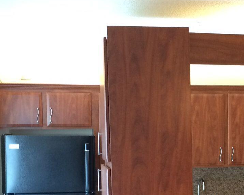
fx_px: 607
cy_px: 165
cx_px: 213
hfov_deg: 22.3
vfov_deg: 18.1
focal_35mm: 84
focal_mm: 4.12
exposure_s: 1/30
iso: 160
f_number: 2.2
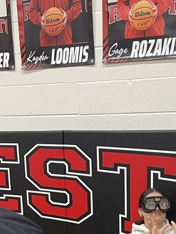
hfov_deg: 18.1
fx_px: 549
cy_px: 287
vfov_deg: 22.1
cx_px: 133
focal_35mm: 81
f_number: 1.6
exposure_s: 1/60
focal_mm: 4.2
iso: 160
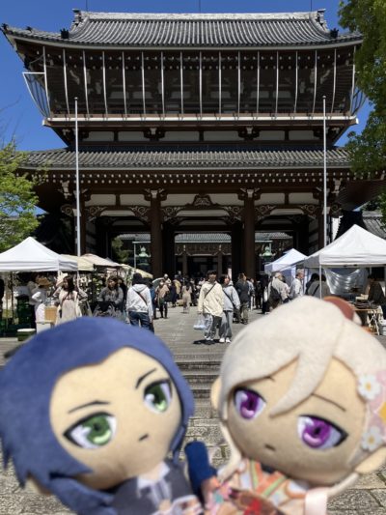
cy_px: 258
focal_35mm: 28
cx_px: 193
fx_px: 416
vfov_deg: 63.4
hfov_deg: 49.8
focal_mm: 3.99
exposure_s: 1/4425
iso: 32
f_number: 1.8
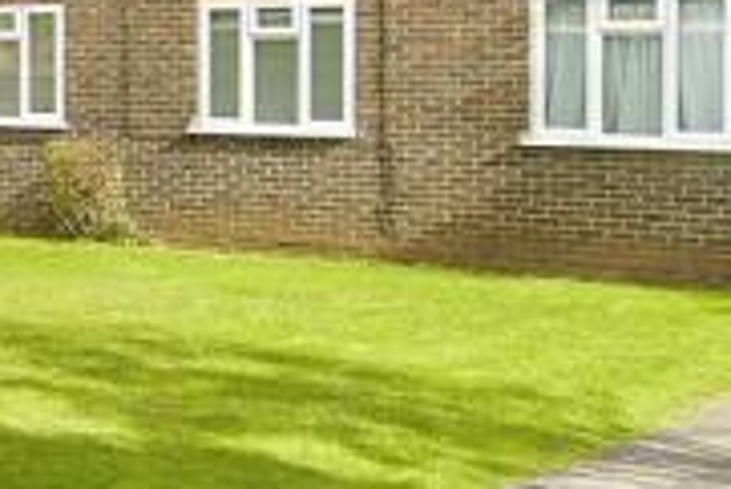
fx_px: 1727
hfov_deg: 19.6
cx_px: -464
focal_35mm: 85
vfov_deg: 15.9
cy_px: 63
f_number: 8
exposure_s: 1/400
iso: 160
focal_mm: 10
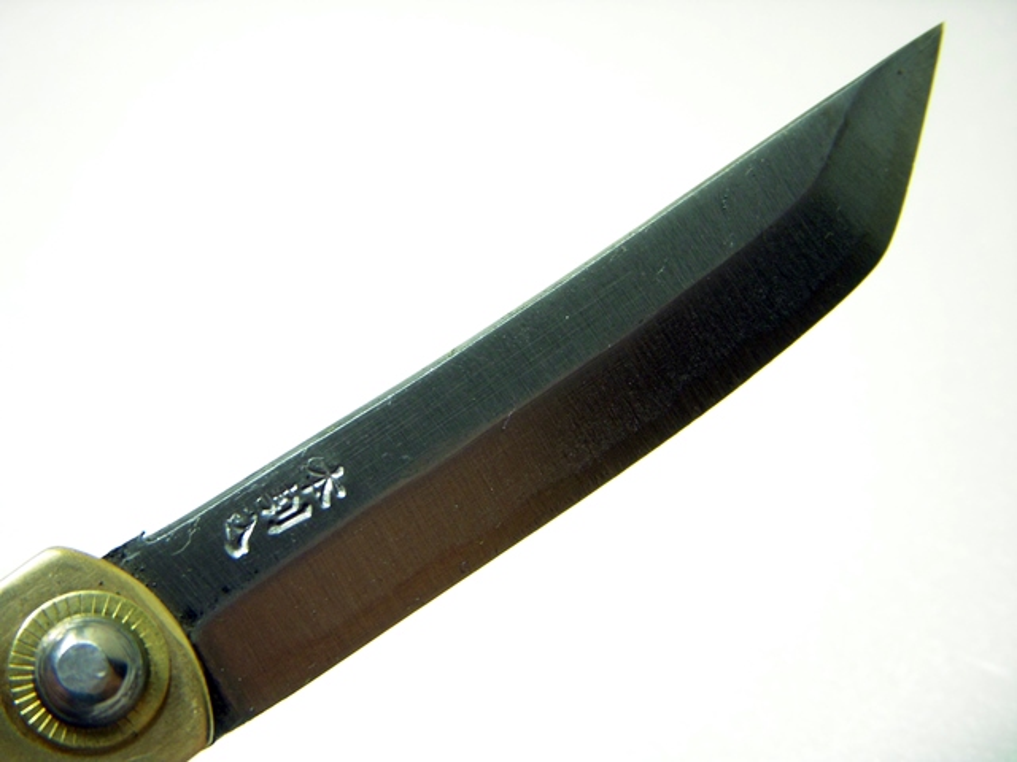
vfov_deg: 22.3
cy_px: 381
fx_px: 1939
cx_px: 508
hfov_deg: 29.4
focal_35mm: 66
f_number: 3.7
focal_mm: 11
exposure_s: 1/25
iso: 200
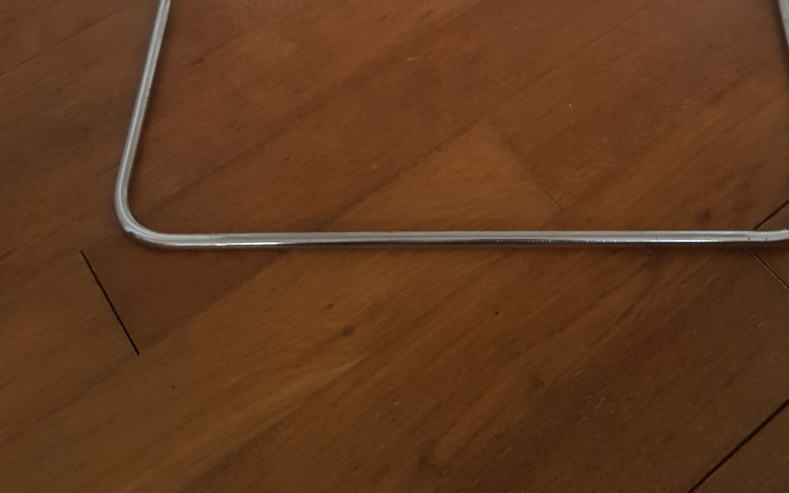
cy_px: -132
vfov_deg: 22.8
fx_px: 1097
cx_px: 449
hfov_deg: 39.5
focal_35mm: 51
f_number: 1.7
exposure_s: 1/12
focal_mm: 4.2
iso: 200
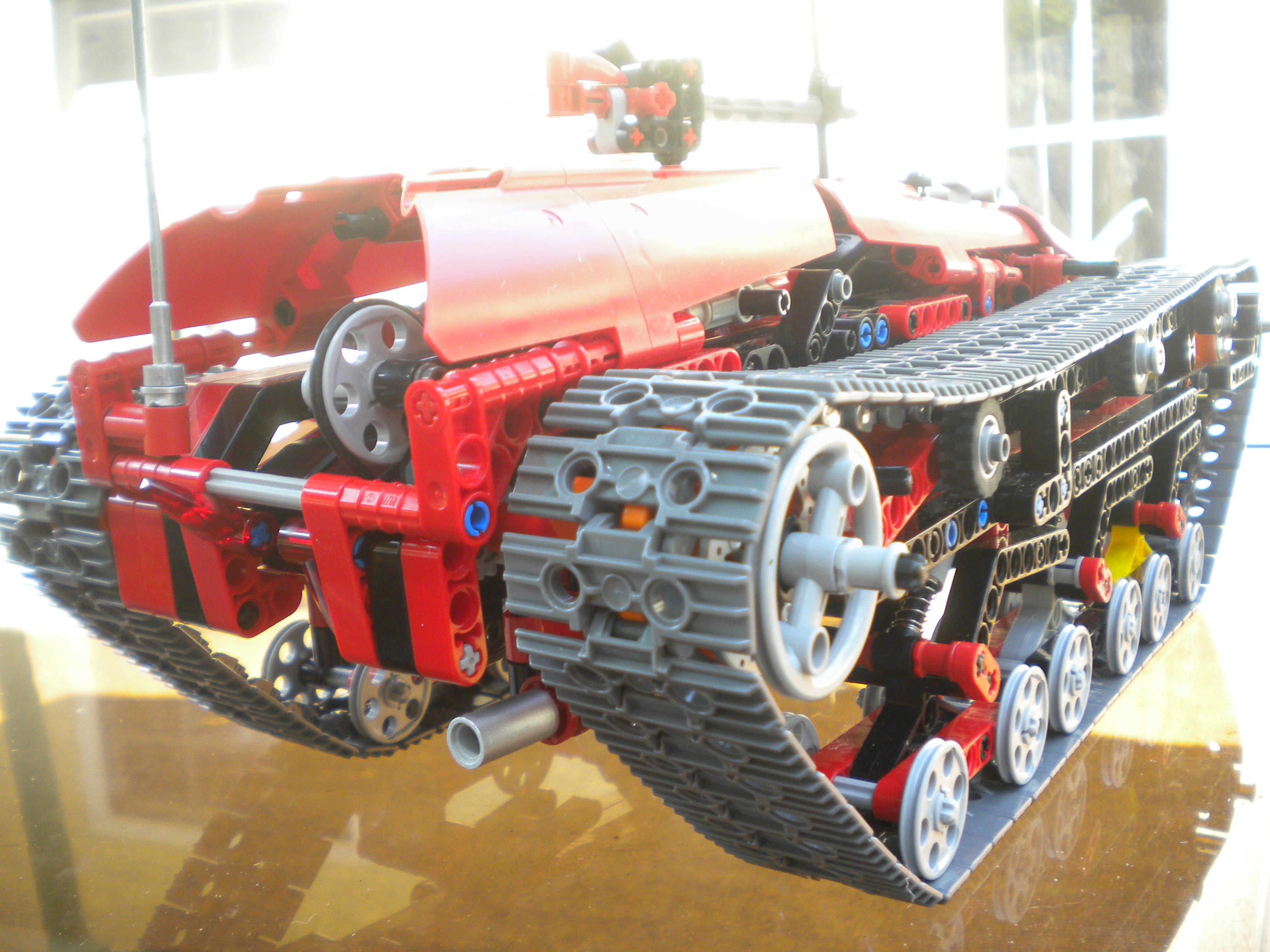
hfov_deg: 52.6
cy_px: 476
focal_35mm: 35
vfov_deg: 40.7
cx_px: 635
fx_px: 1284
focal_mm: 6.3
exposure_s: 1/63.1
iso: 99
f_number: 3.1
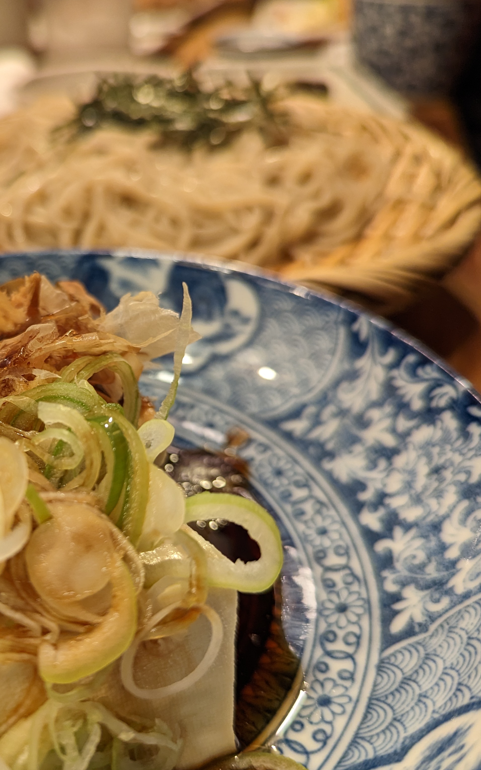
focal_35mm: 34
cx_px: 50
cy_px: 385
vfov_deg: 56.7
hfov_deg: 35.2
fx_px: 713
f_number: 1.85
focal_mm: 6.81
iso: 300
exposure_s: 1/40
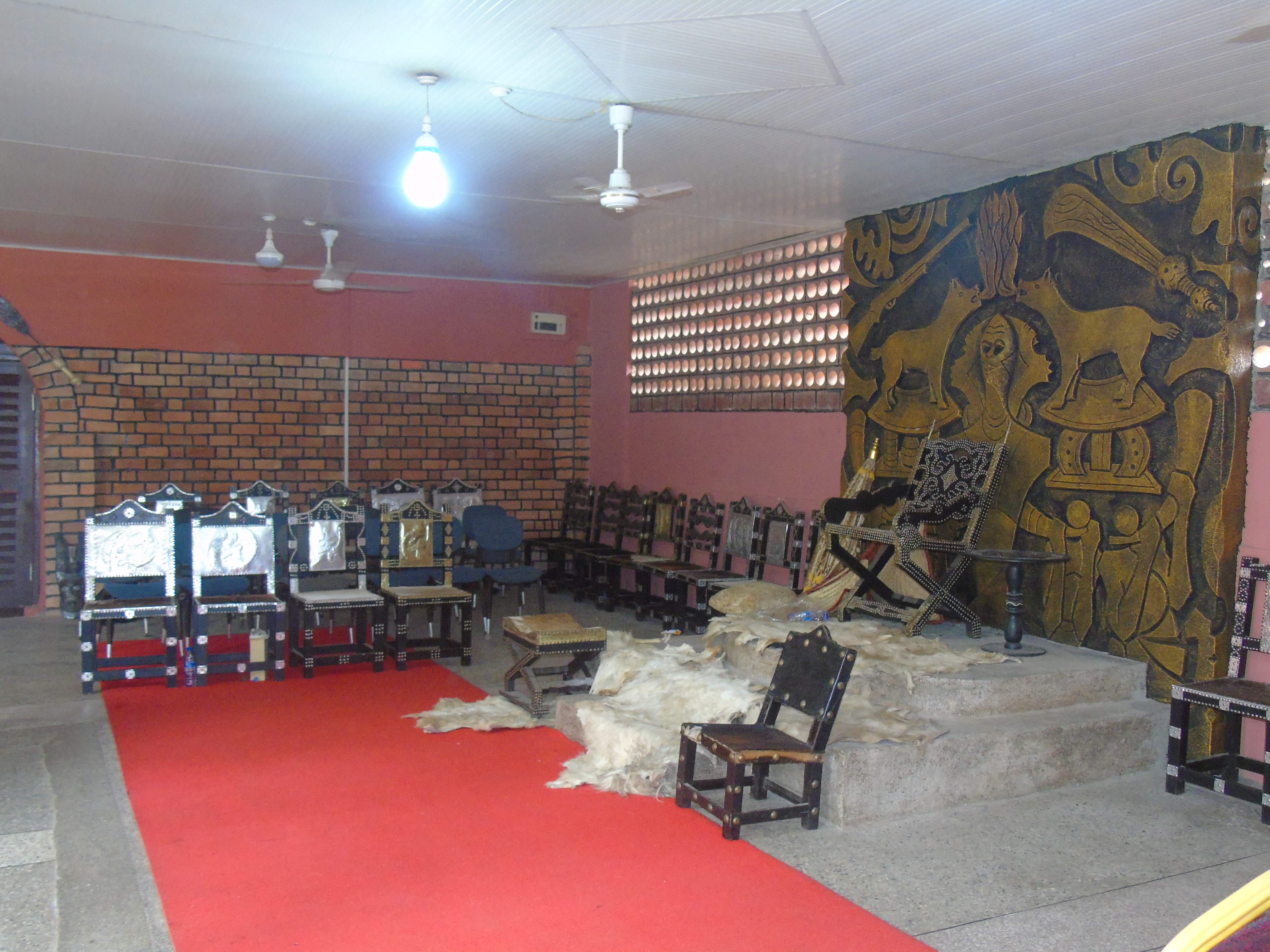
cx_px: 635
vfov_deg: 48.2
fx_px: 1064
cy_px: 476
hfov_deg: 61.7
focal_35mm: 29
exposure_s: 1/40
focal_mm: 5.2
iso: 500
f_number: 3.6
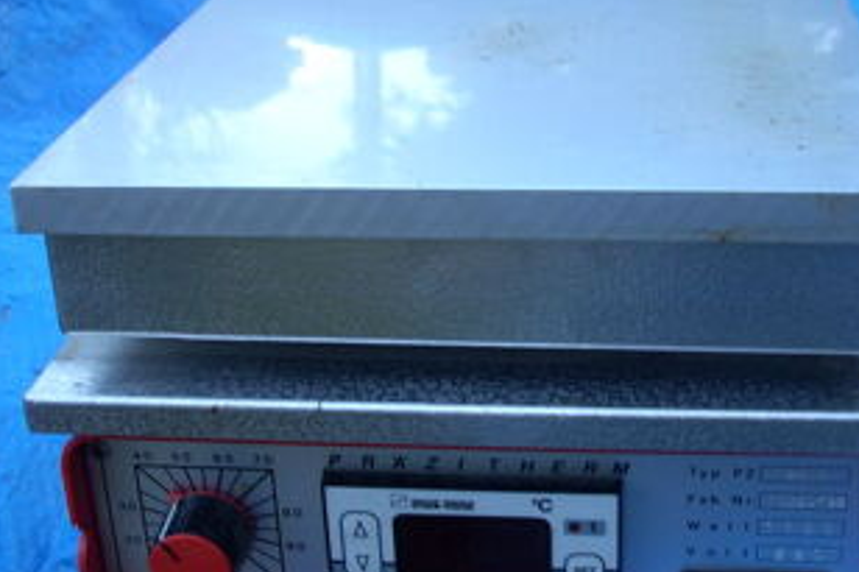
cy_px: 279
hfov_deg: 33.3
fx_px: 1431
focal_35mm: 60
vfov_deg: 22.6
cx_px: 502
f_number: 2.8
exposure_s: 1/55
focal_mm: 6.2
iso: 64
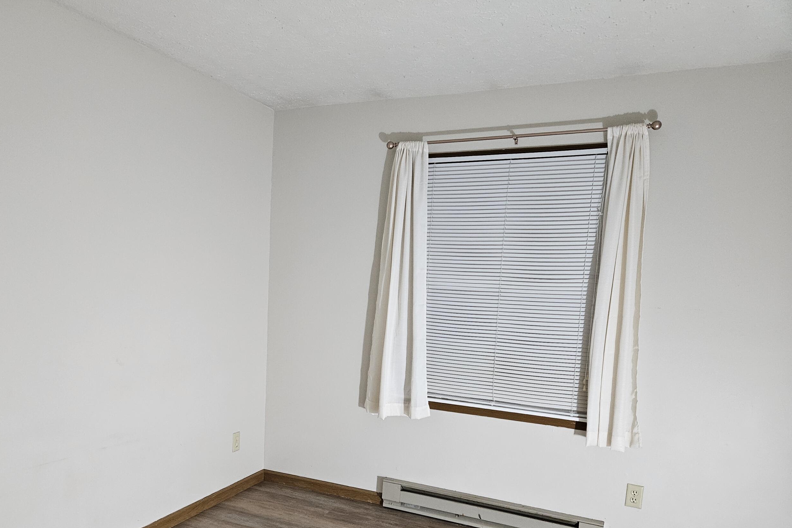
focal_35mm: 29
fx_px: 638
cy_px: 341
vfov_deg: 44.5
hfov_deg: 63.0
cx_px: 313
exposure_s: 1/240
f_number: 1.8
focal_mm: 5.4
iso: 1250
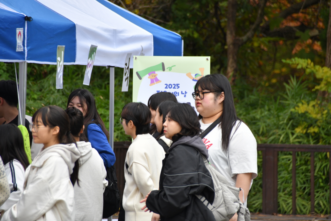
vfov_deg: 3.7
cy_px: 110
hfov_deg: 5.5
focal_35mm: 375
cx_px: 166
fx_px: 3448
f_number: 6.3
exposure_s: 1/250
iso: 320
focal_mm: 250
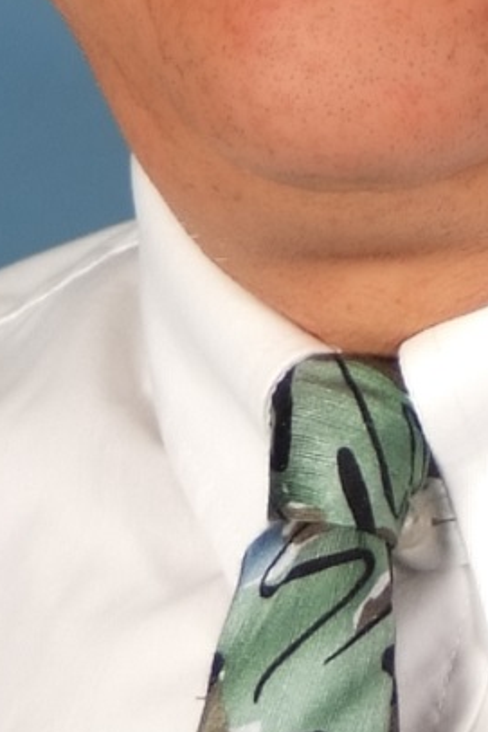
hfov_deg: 2.9
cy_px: -202
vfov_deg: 4.3
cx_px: 508
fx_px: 9731
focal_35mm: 479
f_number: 8
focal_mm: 72
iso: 200
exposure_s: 1/125
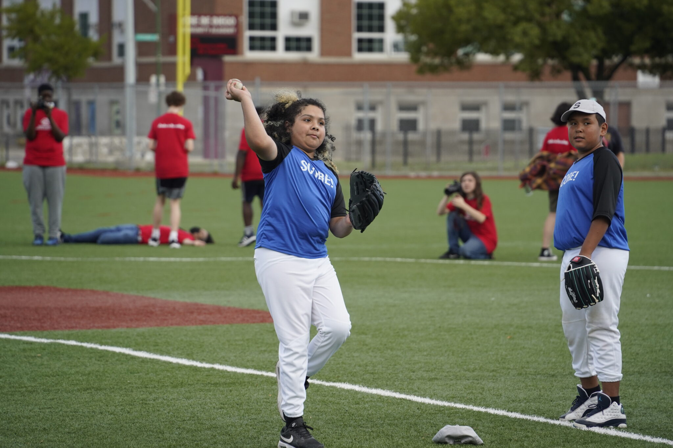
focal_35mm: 200
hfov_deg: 10.3
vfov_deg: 6.9
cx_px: 336
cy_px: 224
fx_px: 3738
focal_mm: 200
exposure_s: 1/2000
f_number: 5.6
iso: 1250
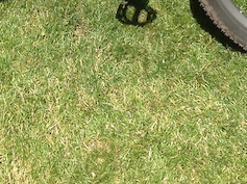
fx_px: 841
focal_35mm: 118
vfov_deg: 11.8
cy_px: -114
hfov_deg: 16.7
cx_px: 115
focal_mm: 4.28
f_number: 2.4
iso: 50
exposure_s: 1/1043
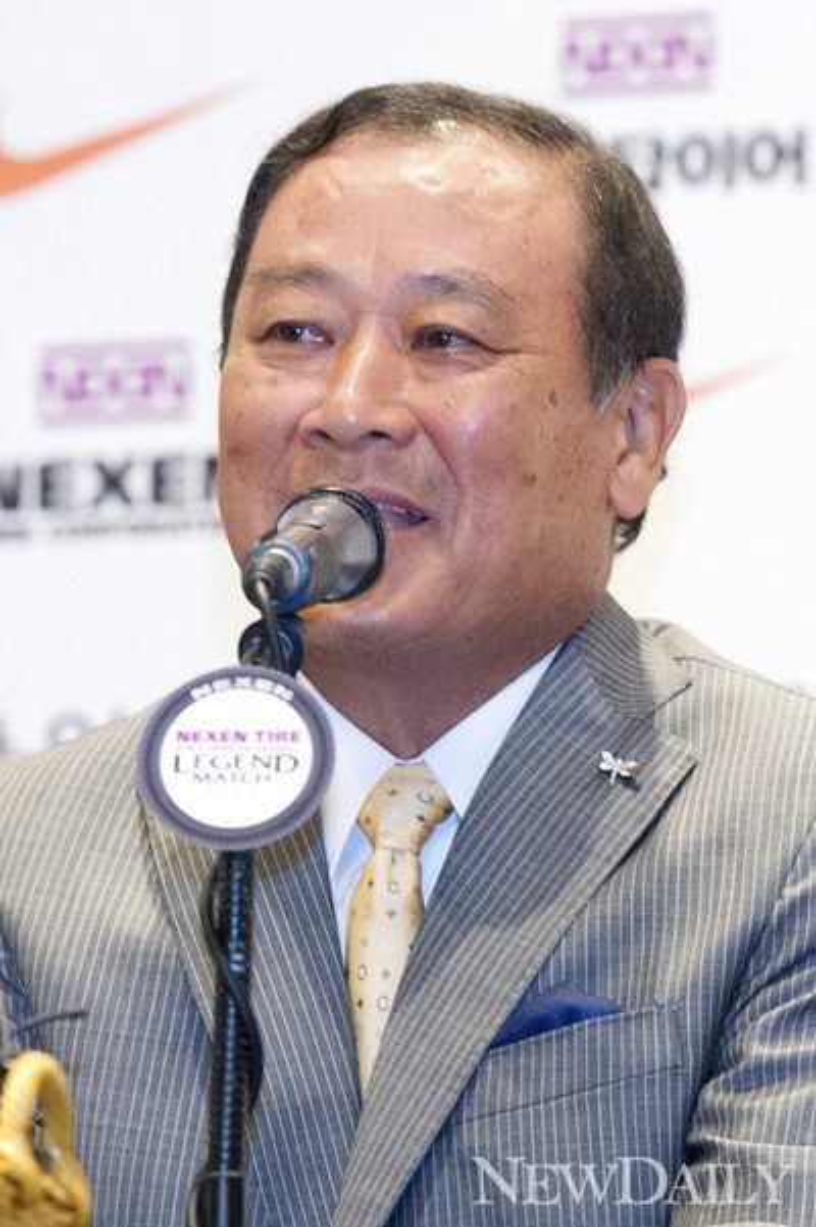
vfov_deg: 12.5
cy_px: 614
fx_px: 5616
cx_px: 408
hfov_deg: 8.3
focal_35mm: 165
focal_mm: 165
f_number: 4
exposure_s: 1/60
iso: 6400
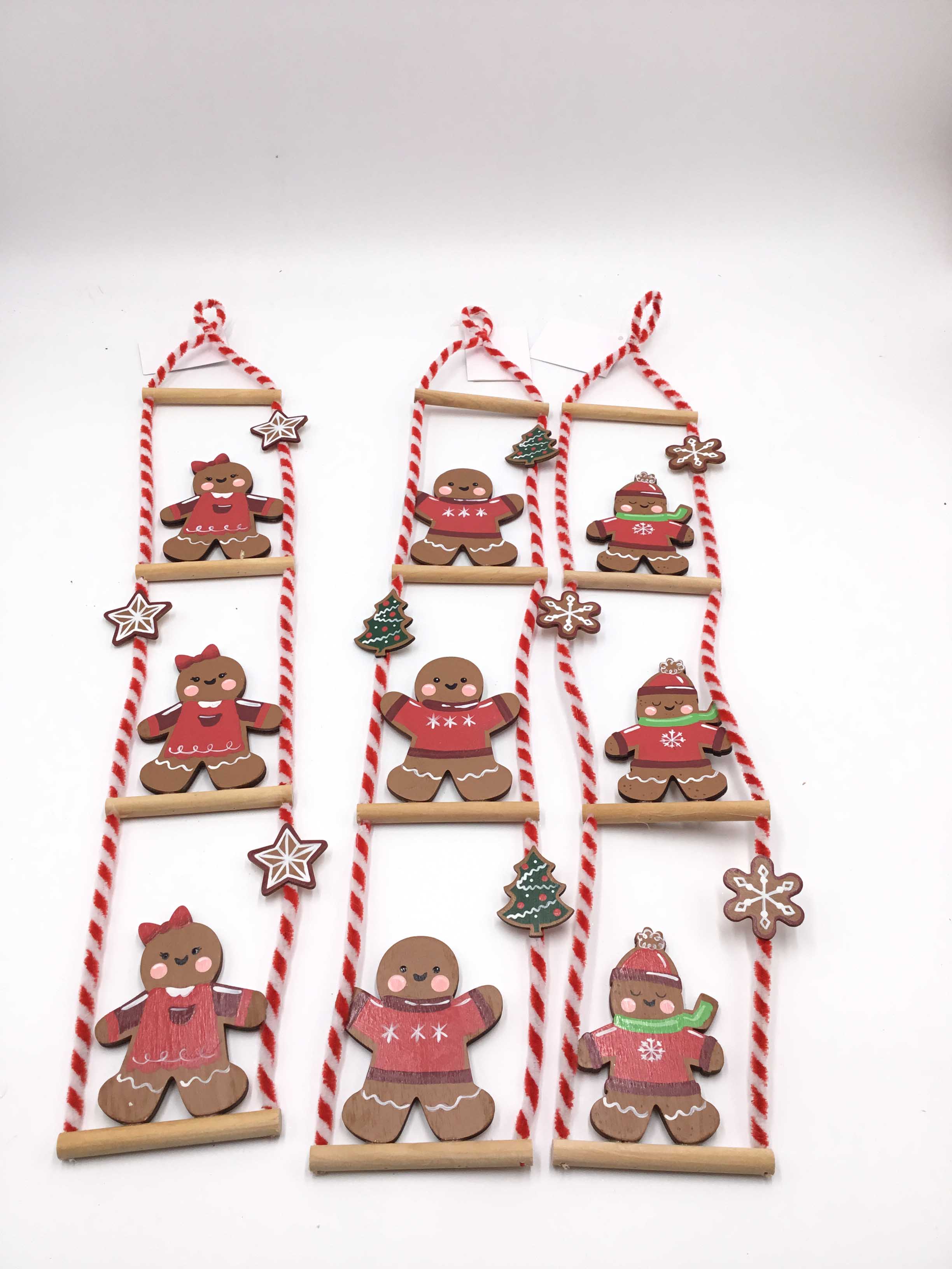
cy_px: 634
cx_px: 476
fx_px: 1137
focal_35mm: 31
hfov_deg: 45.4
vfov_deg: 58.4
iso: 25
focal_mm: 3.3
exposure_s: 1/186
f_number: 2.4
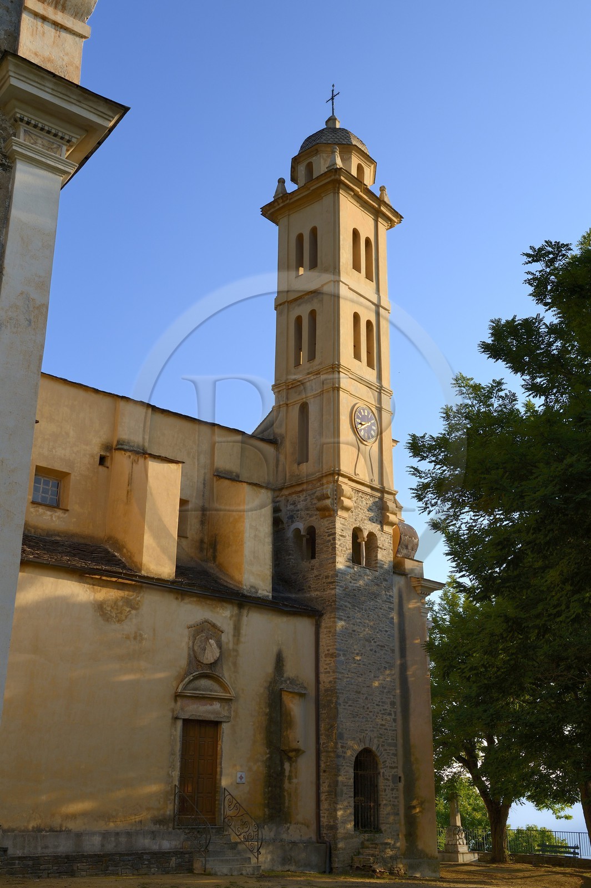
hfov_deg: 35.0
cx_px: 296
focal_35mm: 38
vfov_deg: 50.7
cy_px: 444
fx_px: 937
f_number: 10
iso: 200
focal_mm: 38
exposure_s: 1/200
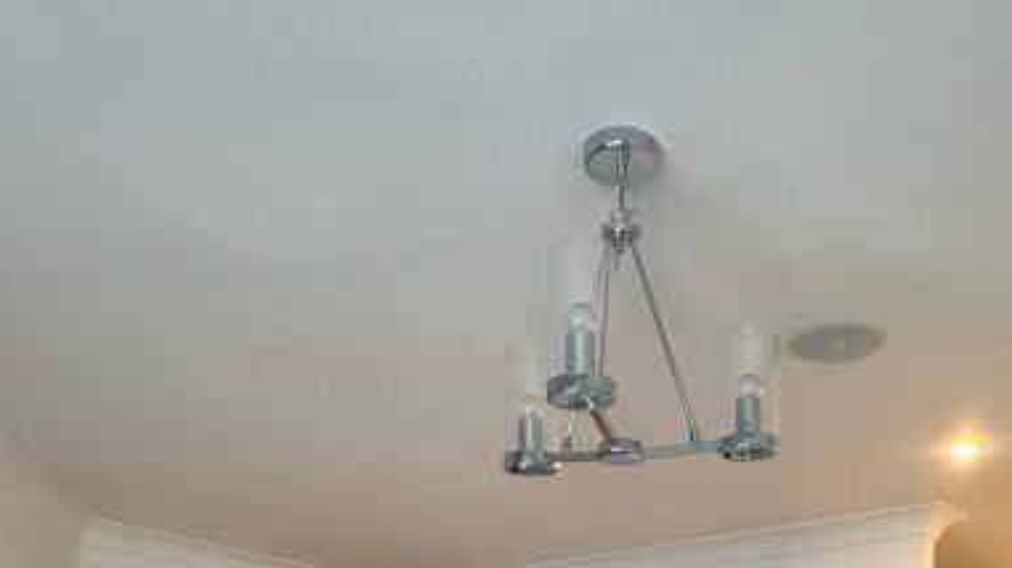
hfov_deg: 49.1
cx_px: 611
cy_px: 887
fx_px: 1100
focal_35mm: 41
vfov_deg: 22.7
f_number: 2.2
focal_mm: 2.22
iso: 160
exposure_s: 1/50
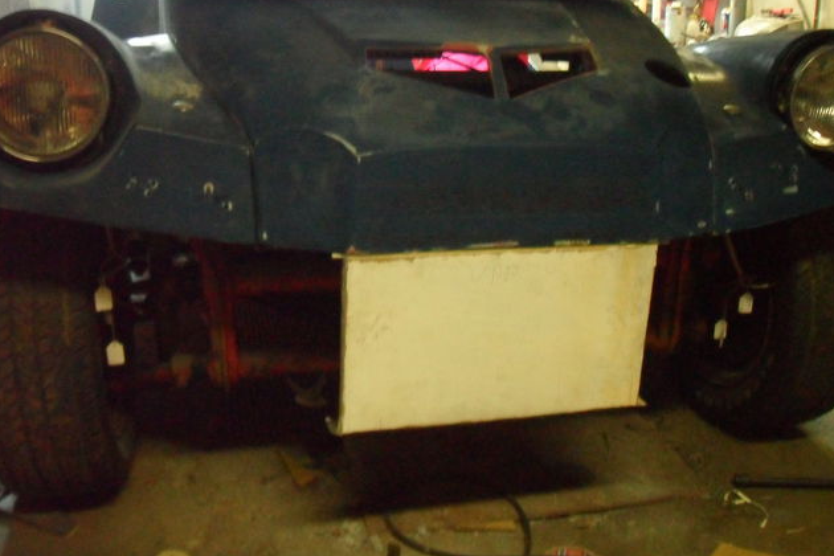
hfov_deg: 51.9
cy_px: 282
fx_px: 857
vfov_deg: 35.9
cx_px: 418
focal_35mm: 37
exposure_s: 1/30
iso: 800
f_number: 2.8
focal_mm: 6.2
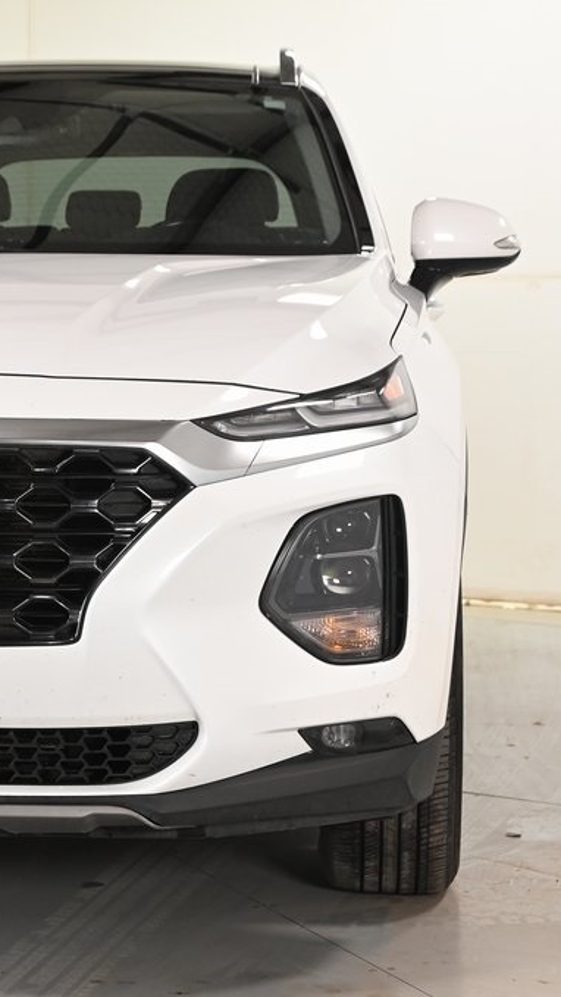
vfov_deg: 23.7
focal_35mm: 90
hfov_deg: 13.2
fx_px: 2380
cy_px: 500
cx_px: -34
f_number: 5
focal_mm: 38
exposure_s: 1/200
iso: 800
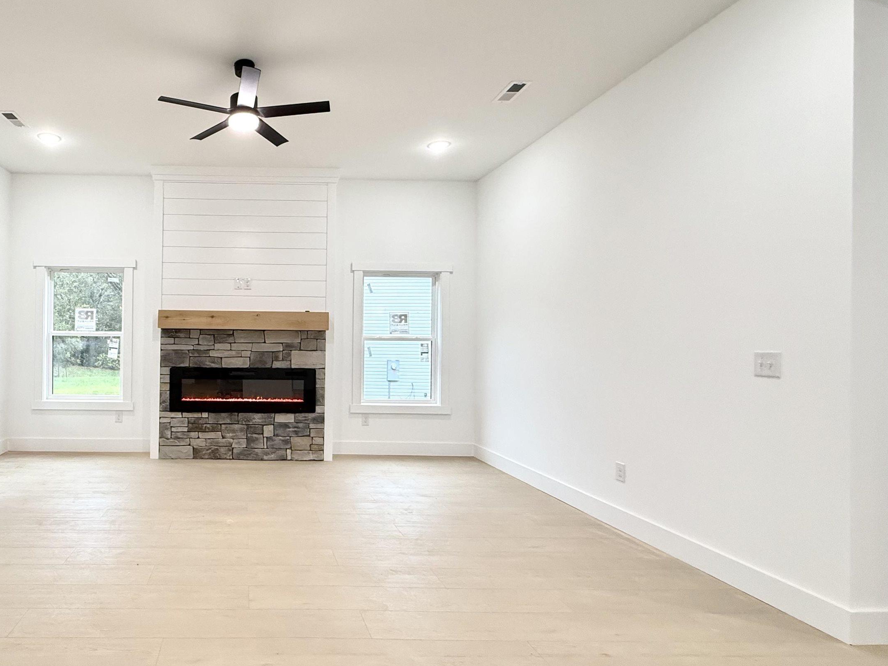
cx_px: 256
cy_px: 341
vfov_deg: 66.0
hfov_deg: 77.4
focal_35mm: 20
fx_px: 513
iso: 250
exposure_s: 1/120
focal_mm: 2.22
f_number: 2.2
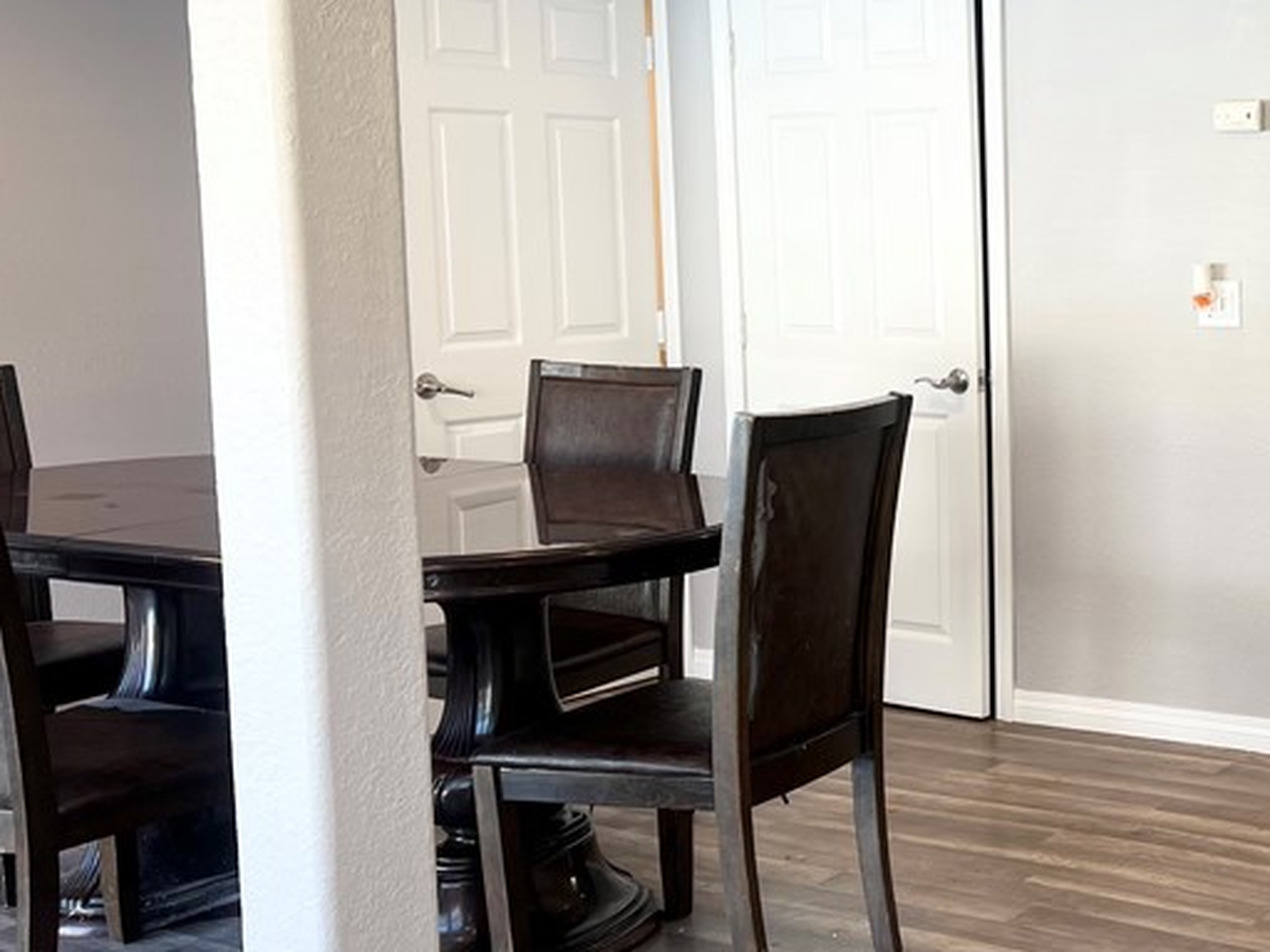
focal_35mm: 52
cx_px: 1151
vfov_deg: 28.0
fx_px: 1908
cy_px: 416
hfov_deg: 34.7
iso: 50
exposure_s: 1/120
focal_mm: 5.7
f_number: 1.5
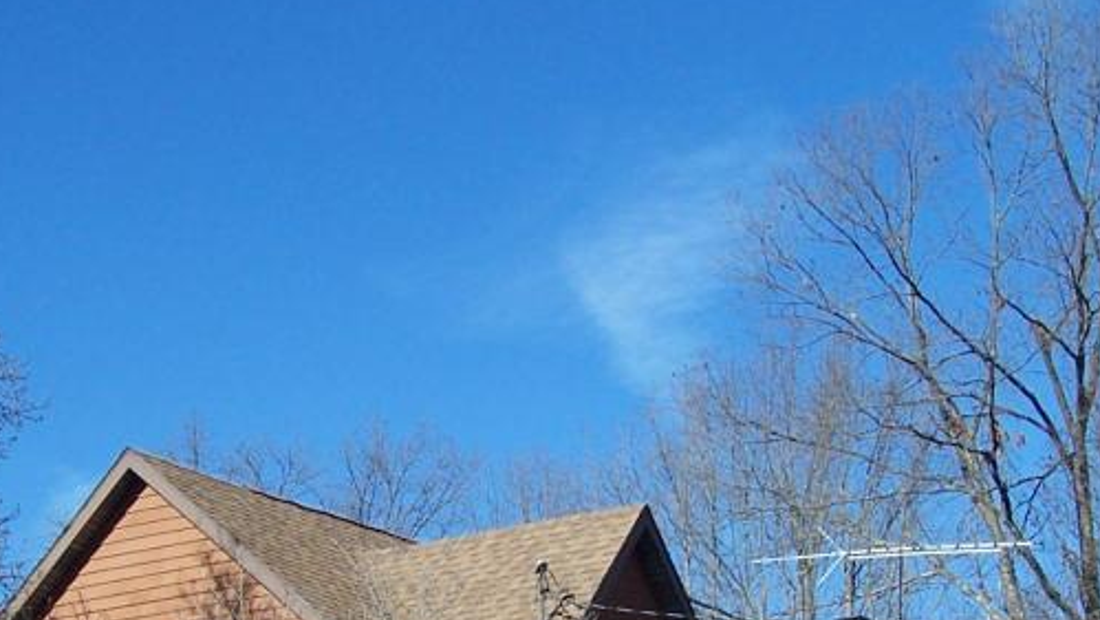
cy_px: 680
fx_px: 2480
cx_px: 514
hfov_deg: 25.0
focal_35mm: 85
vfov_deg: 13.9
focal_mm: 6.3
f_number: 4
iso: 80
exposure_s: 1/750
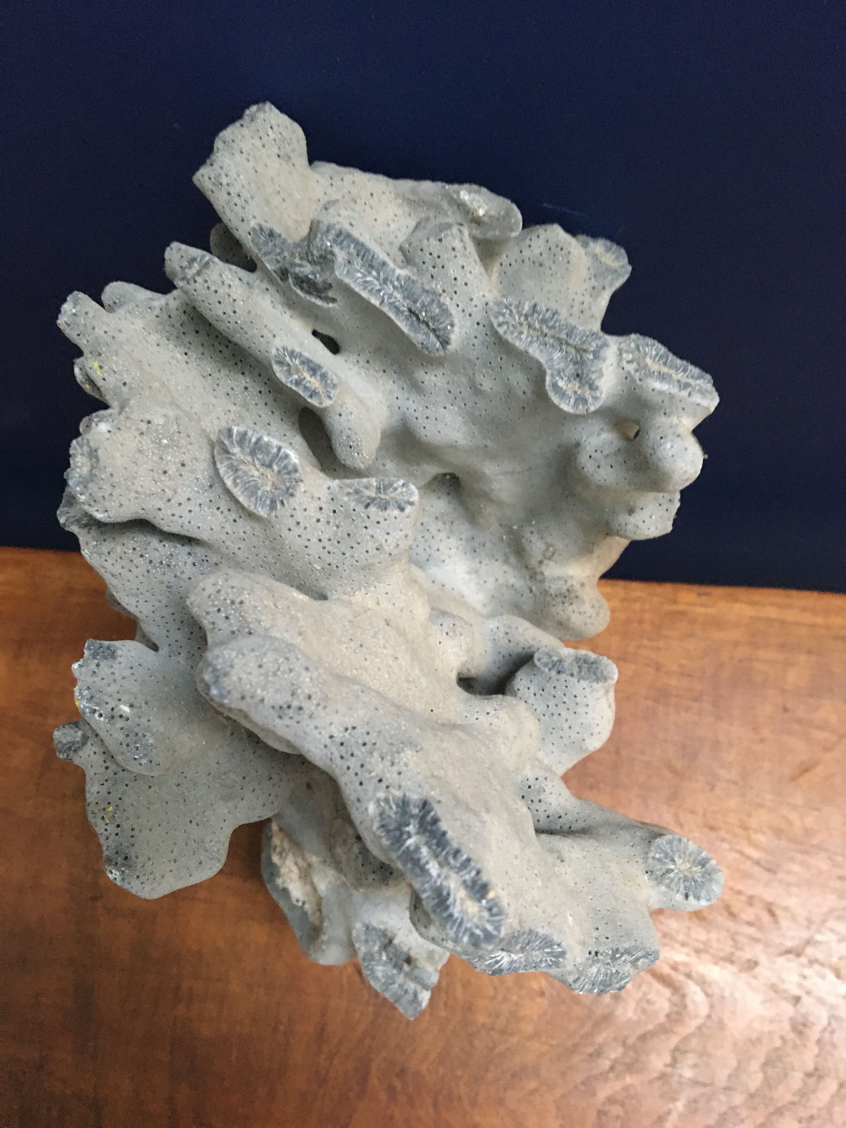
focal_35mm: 29
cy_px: 564
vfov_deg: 61.7
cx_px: 423
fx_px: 945
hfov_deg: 48.2
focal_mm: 4.15
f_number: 2.2
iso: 400
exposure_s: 1/17
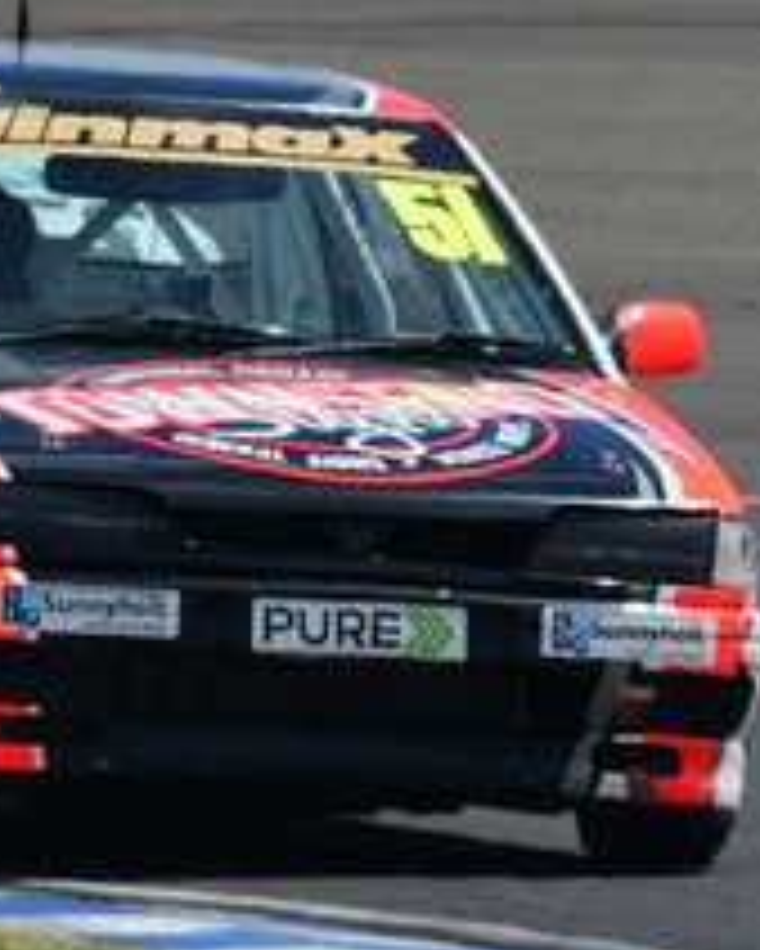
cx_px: 144
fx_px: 74988
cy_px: 113
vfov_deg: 0.7
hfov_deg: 0.6
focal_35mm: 2669
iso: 200
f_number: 10
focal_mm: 500
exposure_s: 1/640
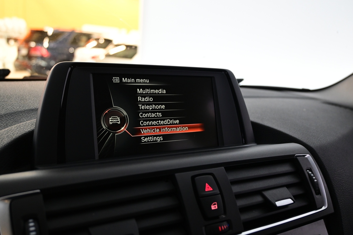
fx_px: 338
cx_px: 176
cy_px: 118
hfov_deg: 55.1
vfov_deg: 38.4
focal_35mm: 34
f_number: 4.2
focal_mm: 23
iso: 1400
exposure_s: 1/40
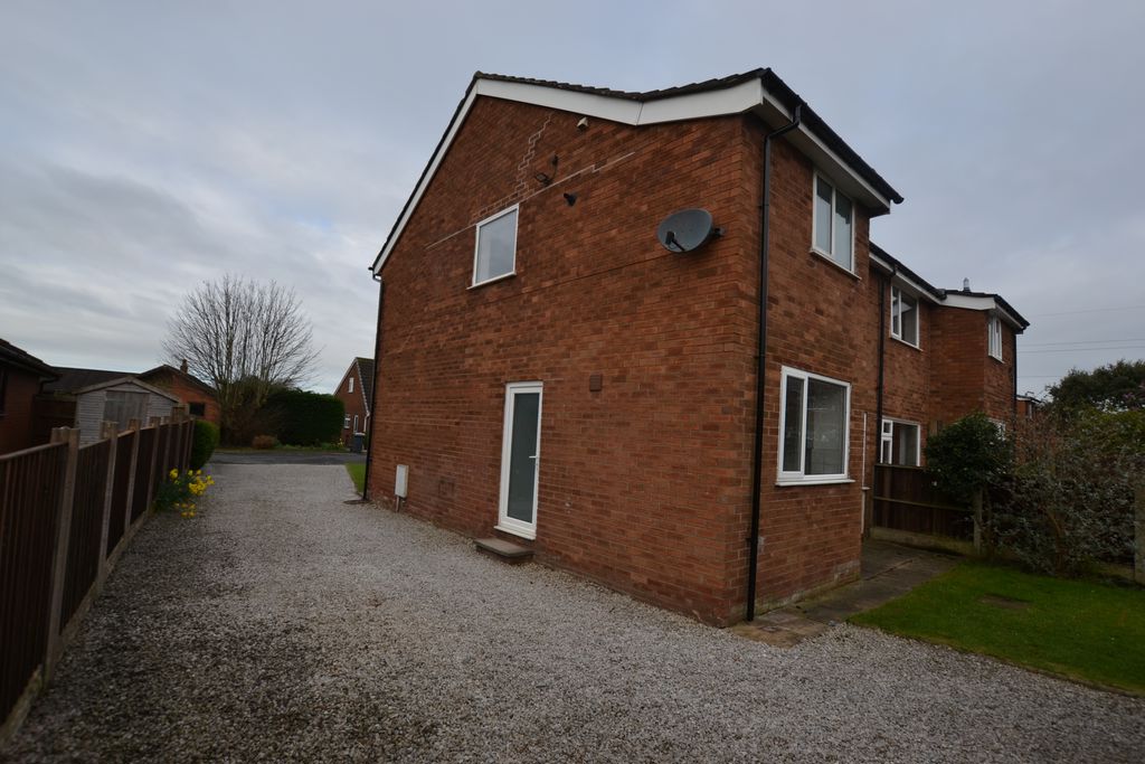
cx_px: 572
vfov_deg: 72.1
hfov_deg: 95.0
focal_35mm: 16
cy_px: 382
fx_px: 525
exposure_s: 1/160
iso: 100
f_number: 6.3
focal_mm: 11
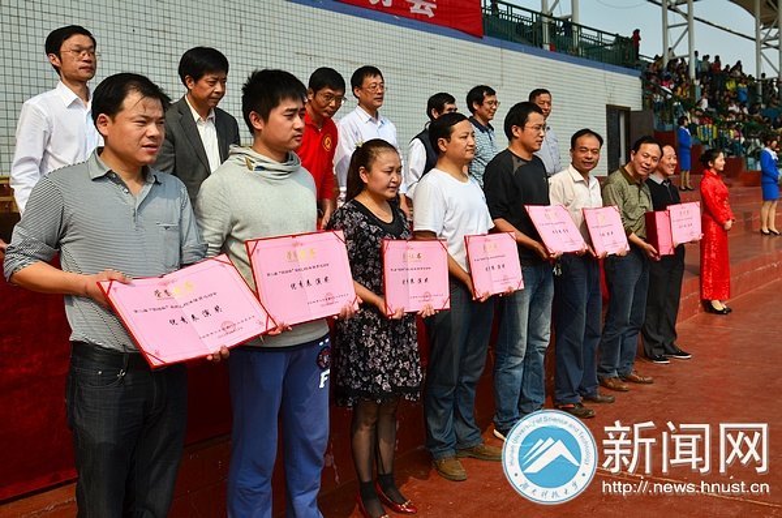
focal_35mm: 36
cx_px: 391
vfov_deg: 36.7
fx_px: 780
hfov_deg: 53.2
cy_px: 259
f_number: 8
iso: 200
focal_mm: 24
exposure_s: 1/640
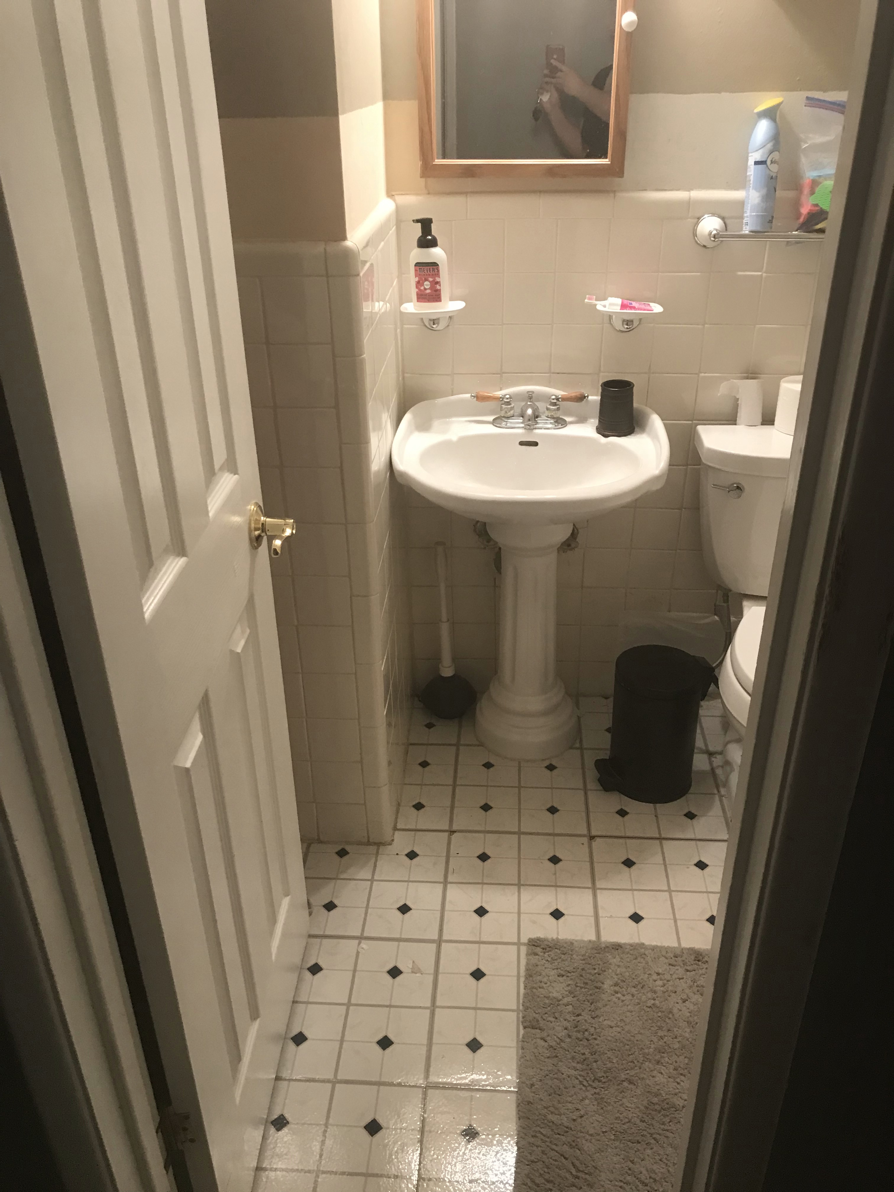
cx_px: 447
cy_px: 596
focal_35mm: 28
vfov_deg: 63.4
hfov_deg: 49.7
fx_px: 964
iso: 50
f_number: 1.8
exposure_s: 1/15
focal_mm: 3.99
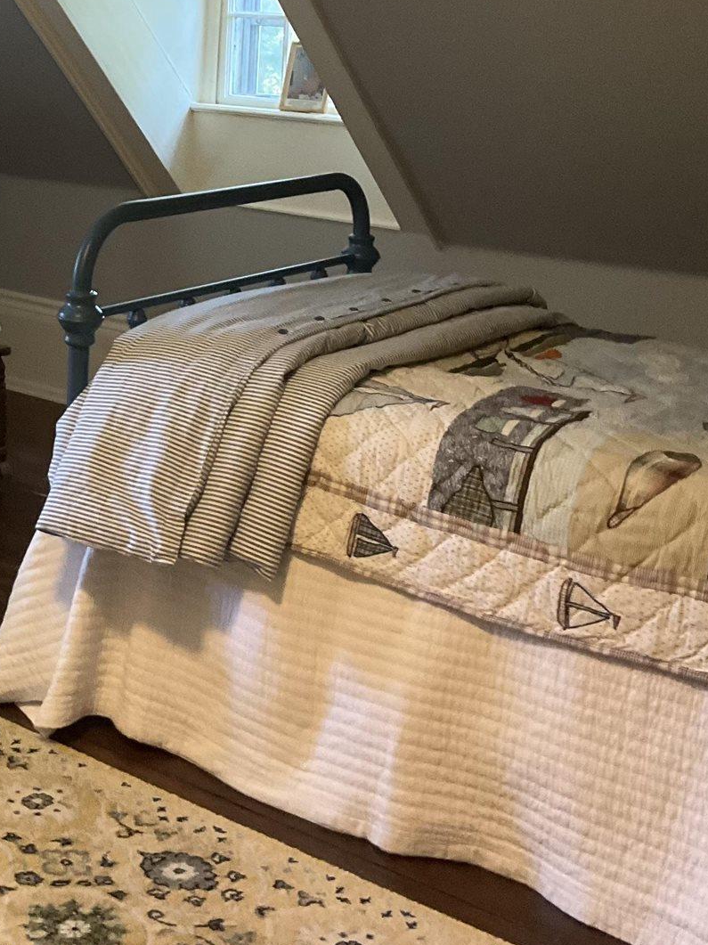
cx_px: -56
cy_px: 230
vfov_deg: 30.2
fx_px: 1719
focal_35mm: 63
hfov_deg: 22.1
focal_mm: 3
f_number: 1.8
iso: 200
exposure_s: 1/60
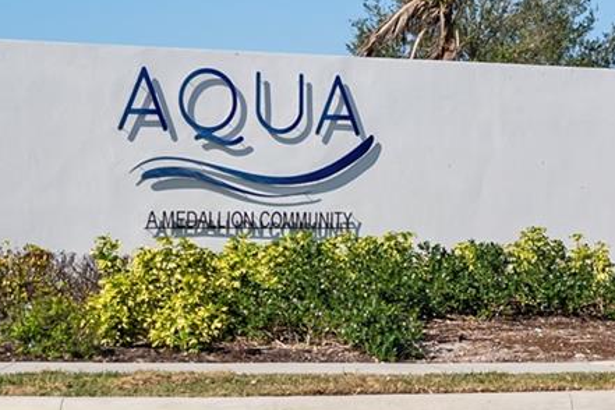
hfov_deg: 16.0
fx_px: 2169
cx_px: 469
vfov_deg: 10.8
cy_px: 134
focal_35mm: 127
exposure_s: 1/4000
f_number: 2.8
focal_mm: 35
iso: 160
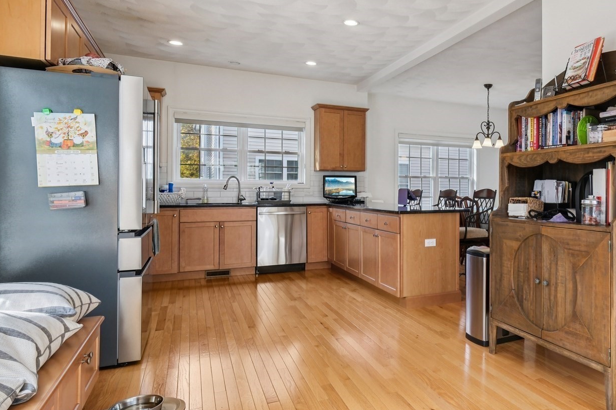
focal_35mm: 25
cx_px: 453
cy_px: 195
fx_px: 428
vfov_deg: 51.3
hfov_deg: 67.5
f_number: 5.6
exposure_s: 1/55
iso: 320
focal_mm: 10
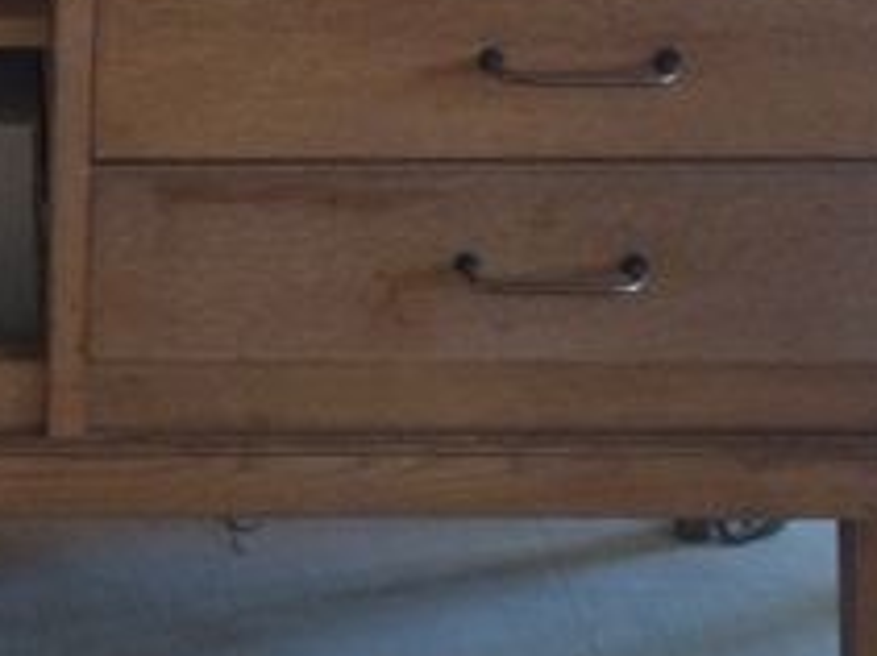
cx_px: -96
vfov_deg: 16.7
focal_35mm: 88
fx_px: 2228
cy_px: 203
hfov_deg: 21.1
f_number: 2.2
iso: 320
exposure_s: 1/17
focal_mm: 4.15
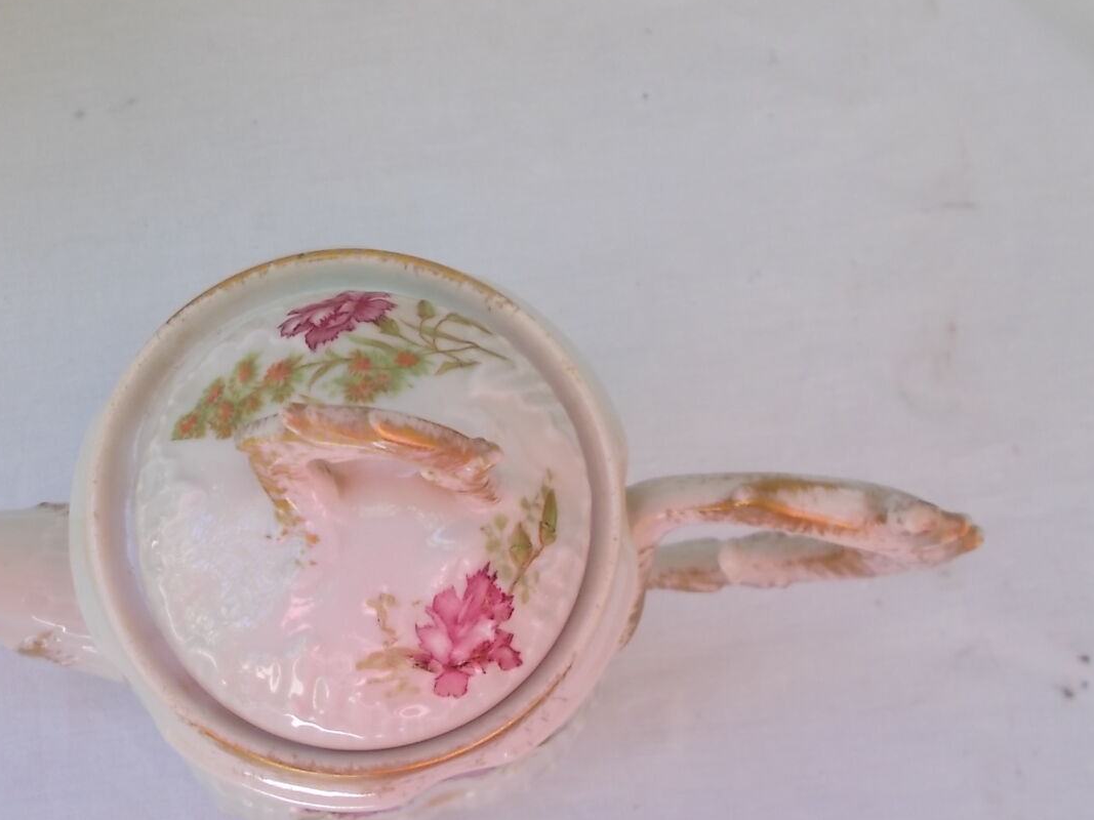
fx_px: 1232
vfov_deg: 36.8
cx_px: 365
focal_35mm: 39
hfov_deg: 47.1
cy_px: 454
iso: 80
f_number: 3.2
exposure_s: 1/80
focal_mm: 4.6
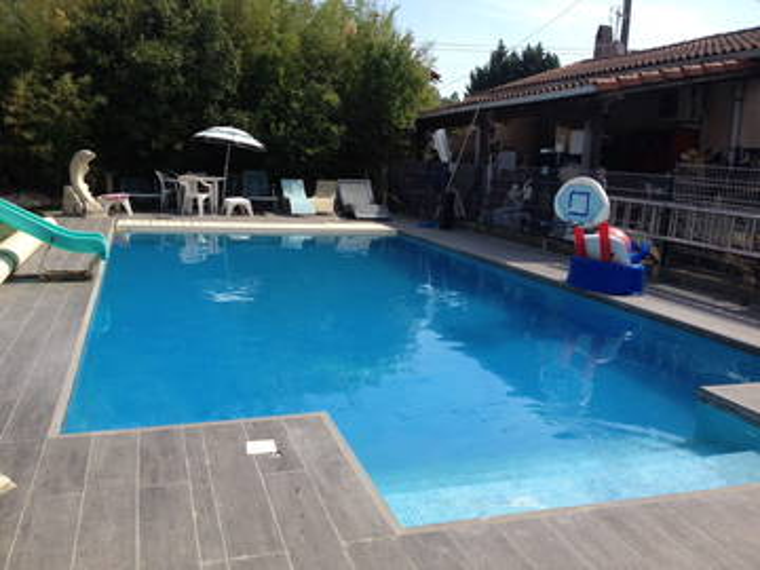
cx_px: 380
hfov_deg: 52.6
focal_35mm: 35
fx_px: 768
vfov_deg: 40.7
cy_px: 285
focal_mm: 4.28
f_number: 2.4
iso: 50
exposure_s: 1/1227
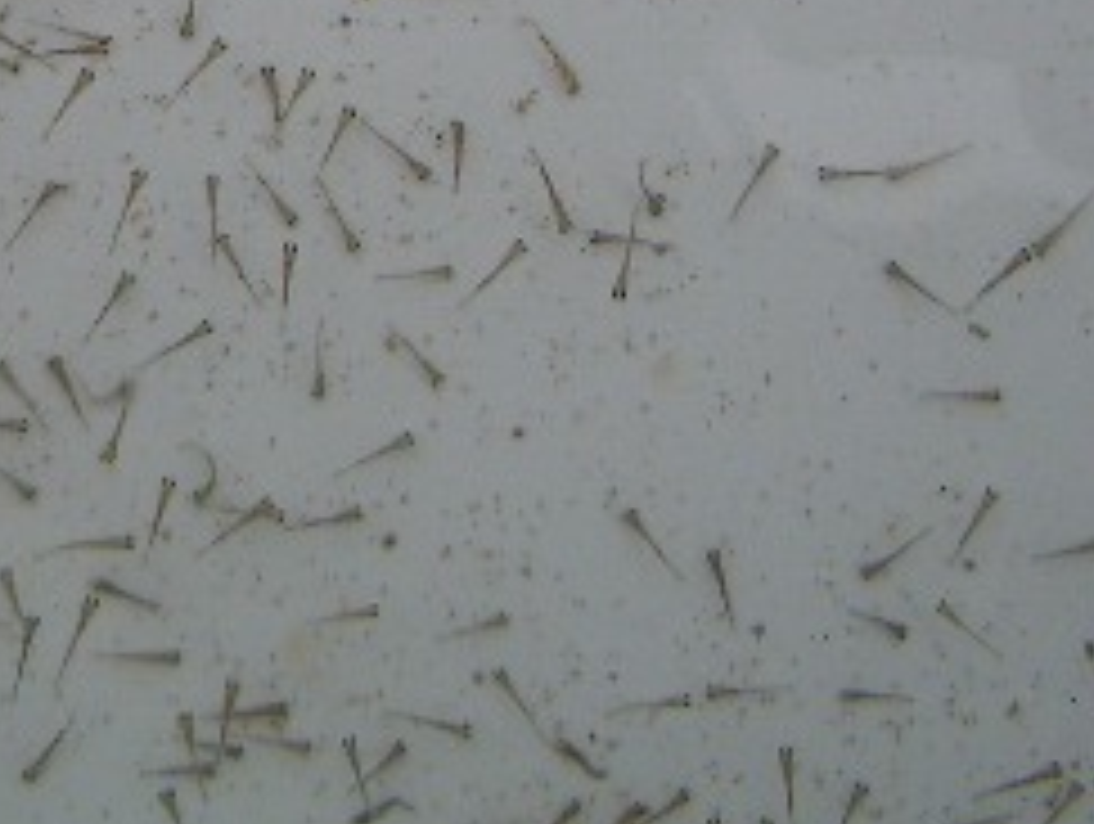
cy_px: -32
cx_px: 306
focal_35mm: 92
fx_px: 2912
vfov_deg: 15.8
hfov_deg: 21.1
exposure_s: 1/800
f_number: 2.6
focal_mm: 5.8
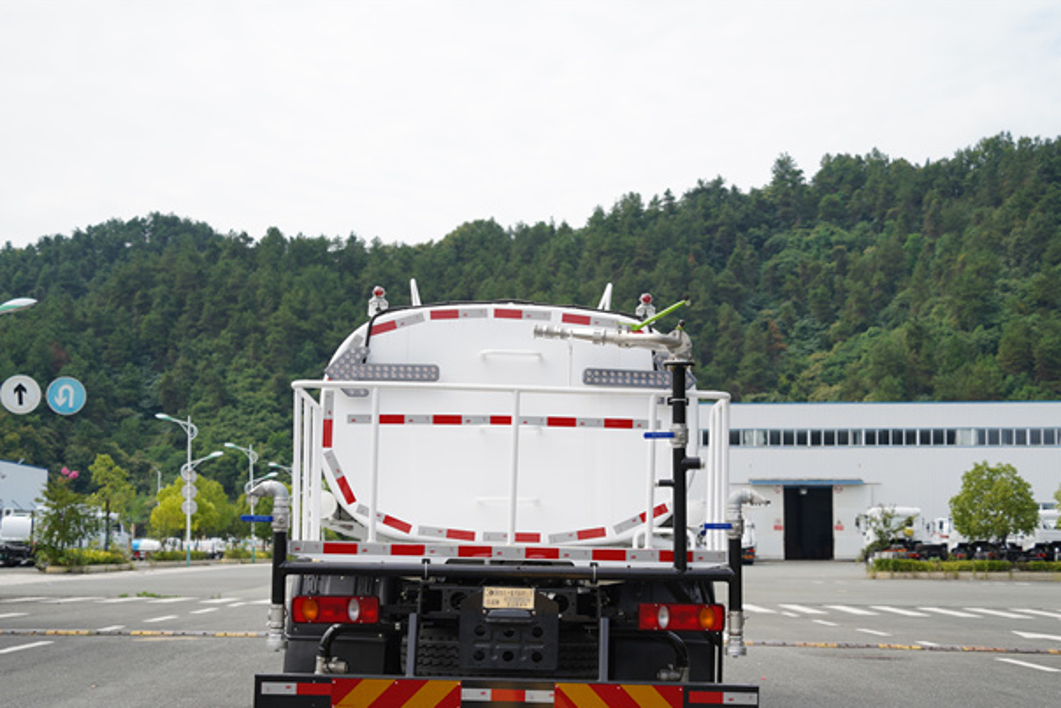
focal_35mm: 61
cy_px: 462
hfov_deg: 32.9
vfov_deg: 22.2
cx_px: 521
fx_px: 1798
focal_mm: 46
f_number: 3.5
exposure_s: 1/640
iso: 100
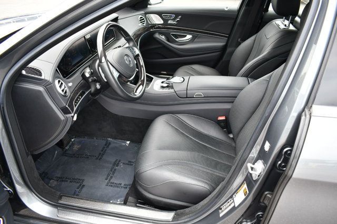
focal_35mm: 27
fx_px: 253
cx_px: 168
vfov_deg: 47.9
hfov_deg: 67.4
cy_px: 112
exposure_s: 1/250
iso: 400
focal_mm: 18
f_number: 4
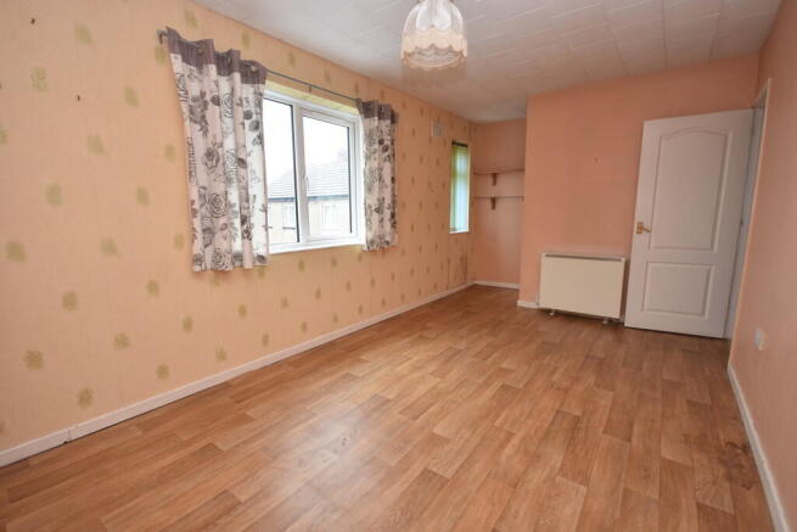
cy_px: 266
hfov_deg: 100.4
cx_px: 398
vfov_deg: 77.4
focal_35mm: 15
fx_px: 332
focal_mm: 10
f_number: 4
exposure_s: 1/60
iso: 250
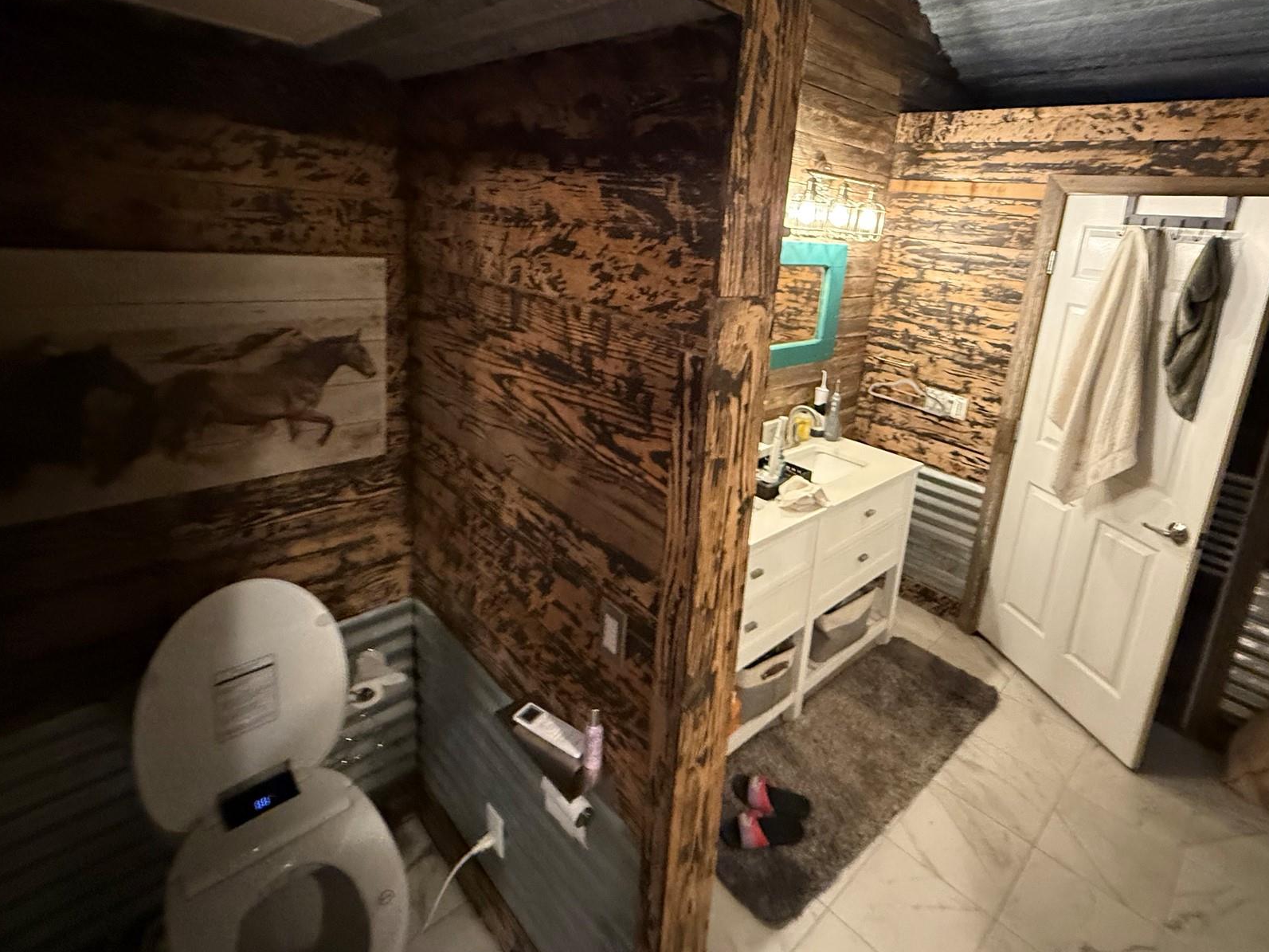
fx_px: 660
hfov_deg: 87.6
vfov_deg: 70.5
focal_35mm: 18
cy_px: 359
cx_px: 681
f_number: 2.2
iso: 640
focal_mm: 2.22
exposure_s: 1/60
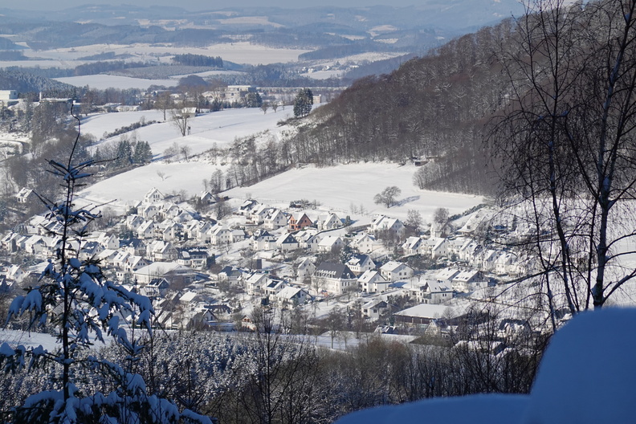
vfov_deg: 6.9
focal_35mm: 200
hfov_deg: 10.3
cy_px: 212
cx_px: 318
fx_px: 3533
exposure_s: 1/1000
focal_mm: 72
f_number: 5
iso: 100
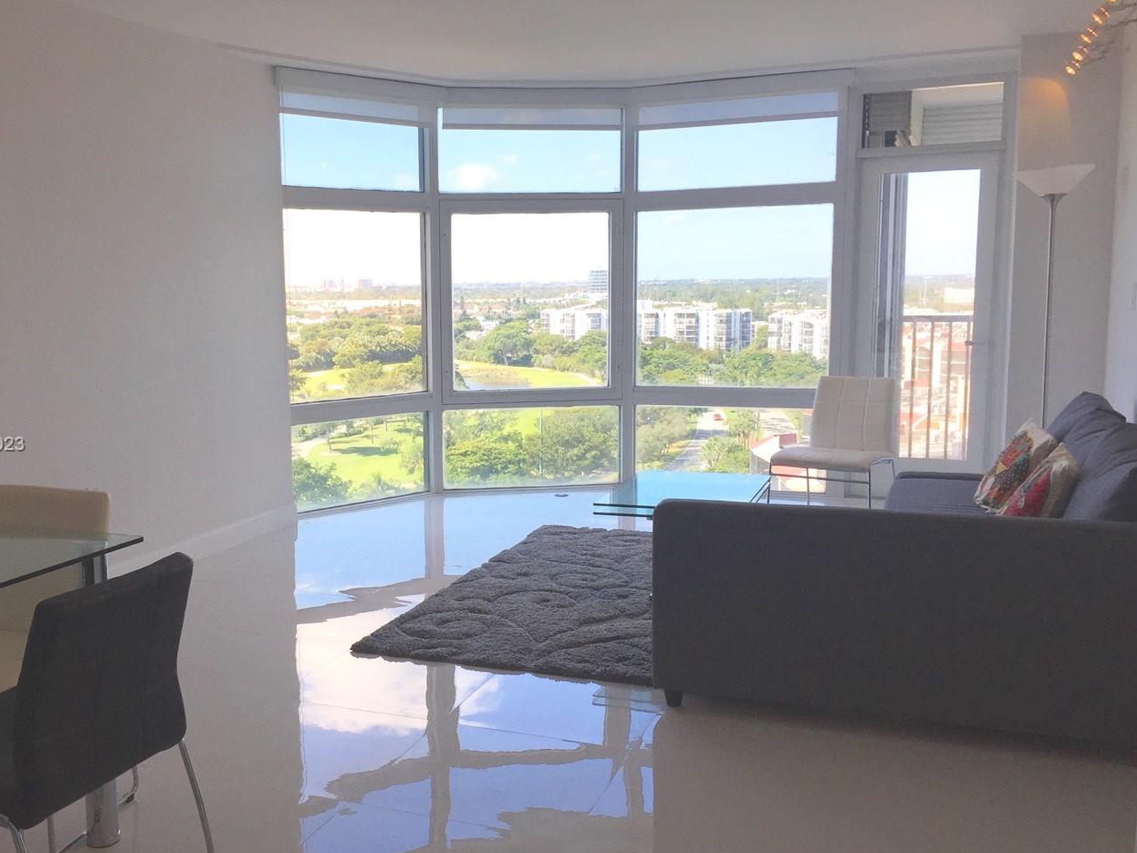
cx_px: 448
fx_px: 1183
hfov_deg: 51.0
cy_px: 445
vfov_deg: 39.7
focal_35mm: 36
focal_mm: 4.15
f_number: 2.2
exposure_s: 1/366
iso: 32
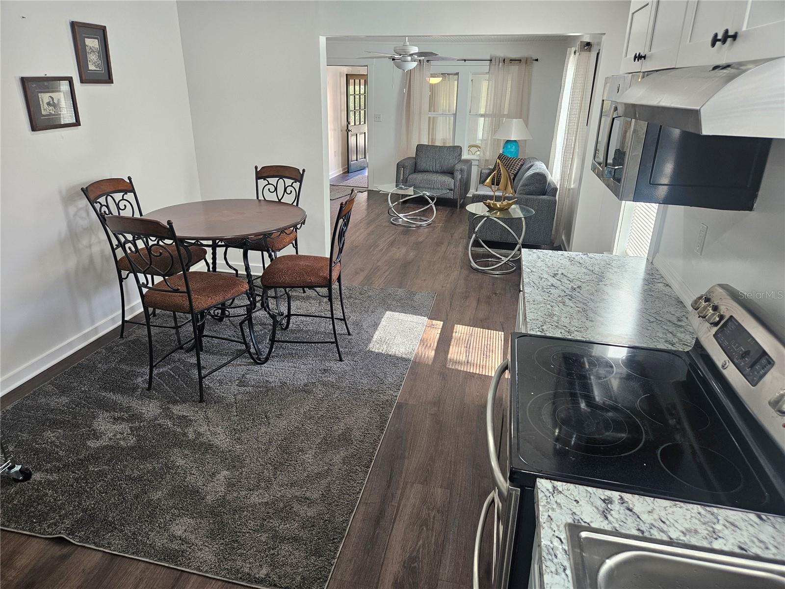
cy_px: 294
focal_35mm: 23
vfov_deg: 58.9
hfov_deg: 73.9
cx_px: 392
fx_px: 522
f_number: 1.8
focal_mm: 5.4
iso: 160
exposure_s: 1/120
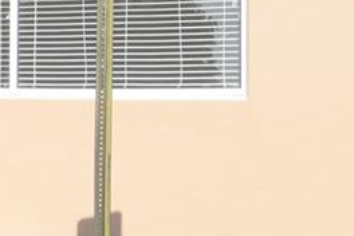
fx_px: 895
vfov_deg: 15.0
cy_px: 59
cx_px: -185
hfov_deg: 19.4
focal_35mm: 91
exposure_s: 1/250
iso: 200
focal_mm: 10
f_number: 8
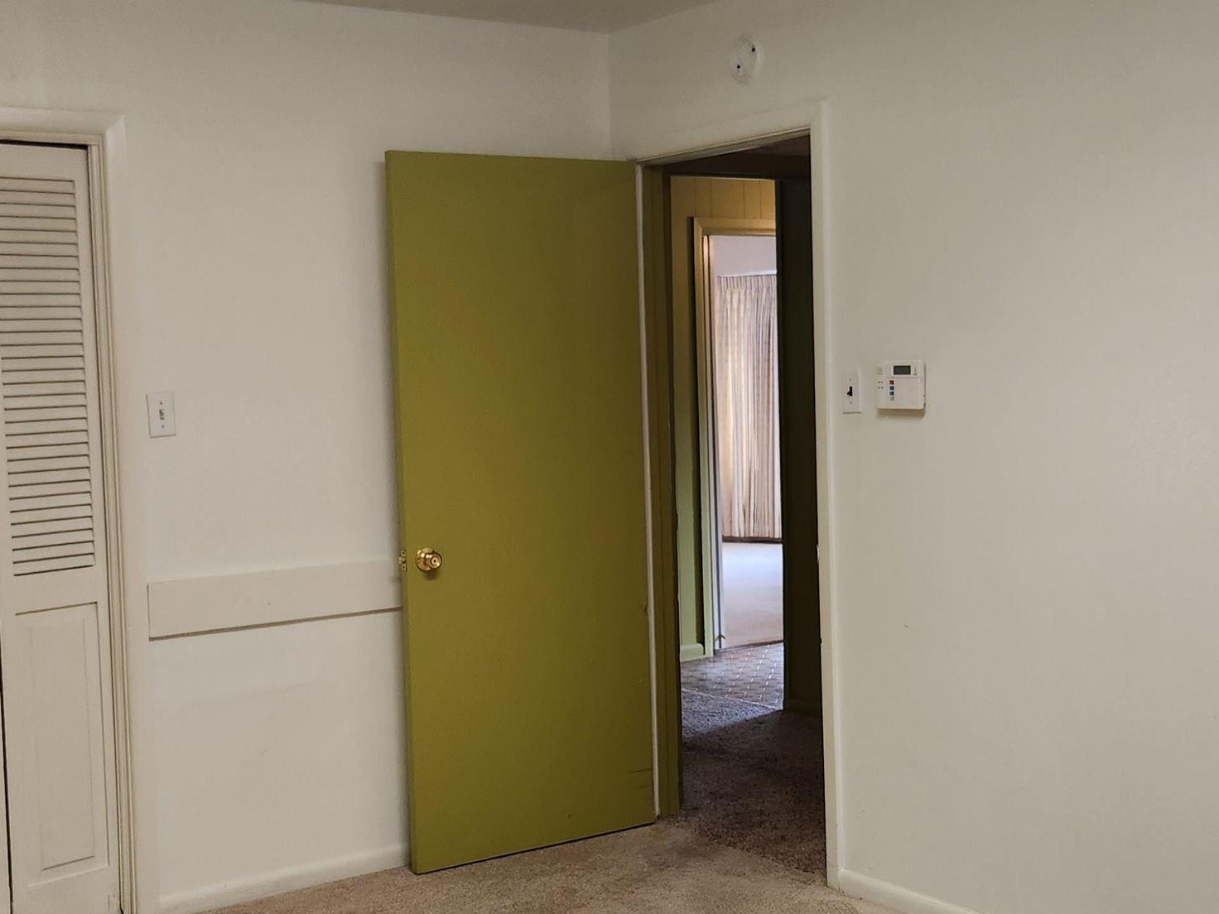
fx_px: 1690
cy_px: 478
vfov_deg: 30.3
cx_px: 632
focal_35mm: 48
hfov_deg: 39.7
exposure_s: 1/120
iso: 160
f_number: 1.8
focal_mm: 5.4
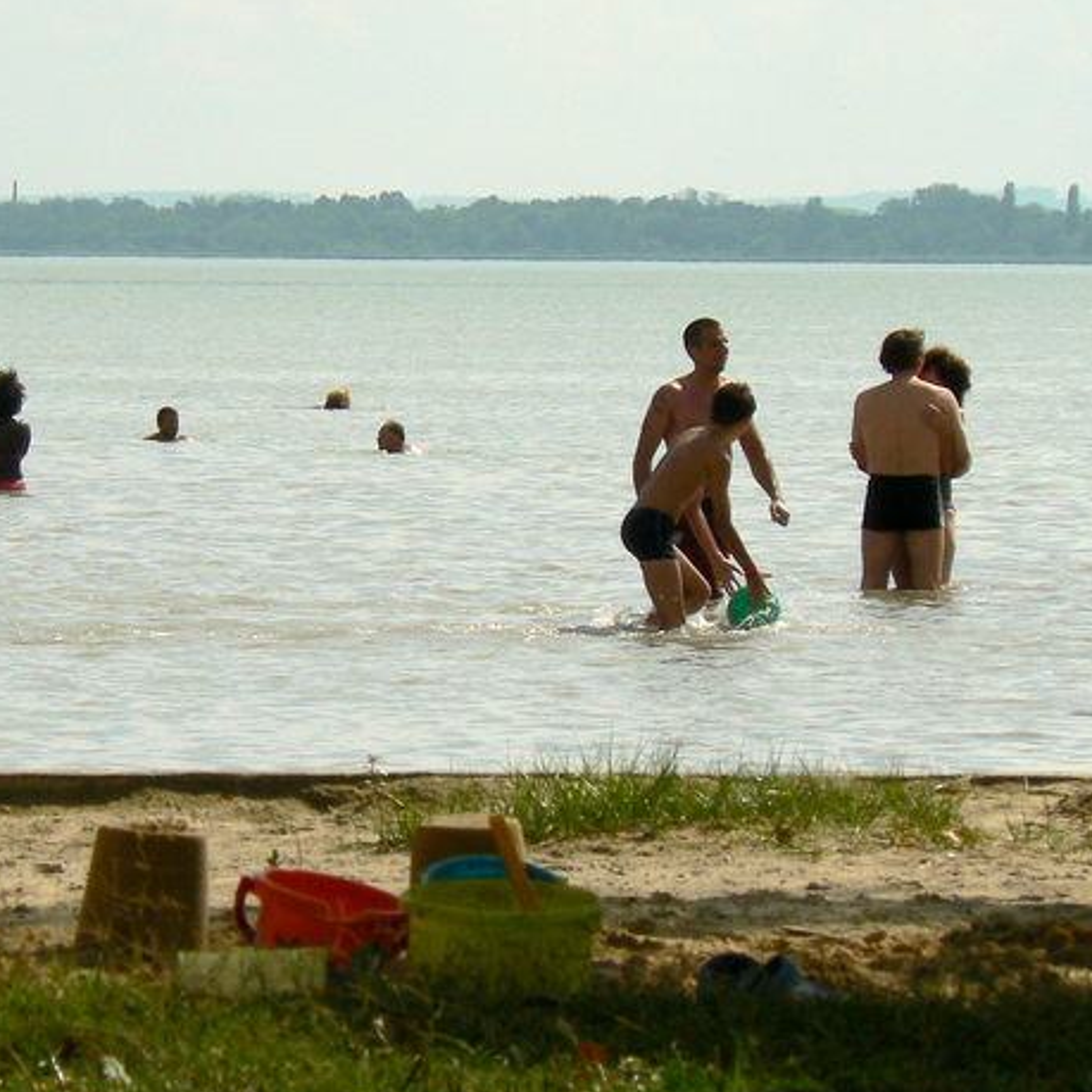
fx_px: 16560
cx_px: 276
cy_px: 576
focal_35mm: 464
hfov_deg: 3.8
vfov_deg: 3.8
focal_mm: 50.1
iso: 80
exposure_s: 1/640
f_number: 8
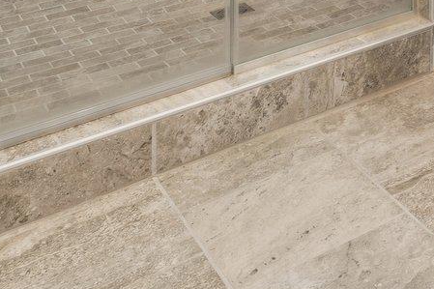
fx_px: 907
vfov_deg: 14.2
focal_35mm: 75
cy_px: -342
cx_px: 711
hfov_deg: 21.1
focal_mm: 16.5
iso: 200
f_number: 7.1
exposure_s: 1/10
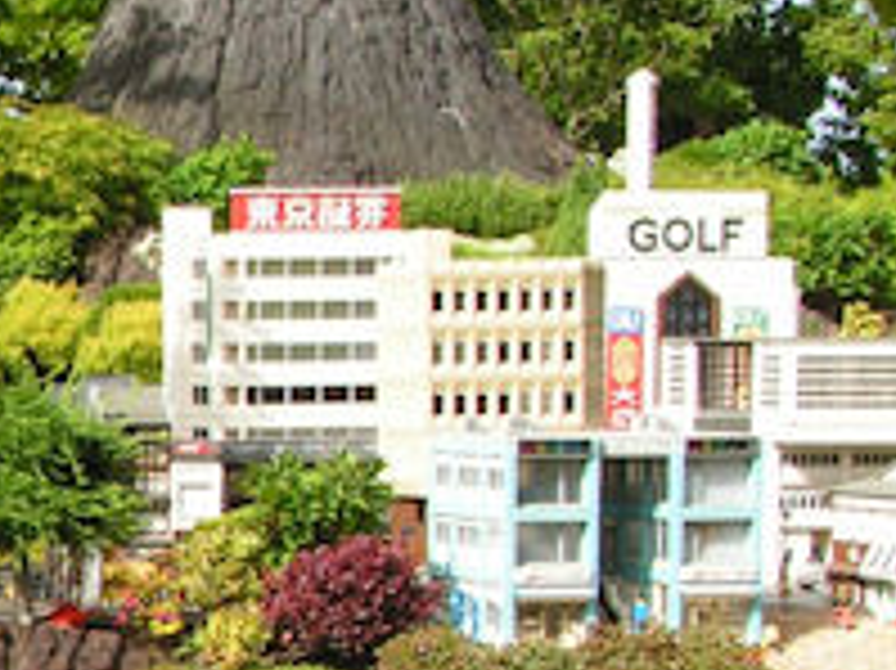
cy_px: 524
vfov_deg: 10.3
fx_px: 3725
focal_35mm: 144
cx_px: -477
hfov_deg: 12.9
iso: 50
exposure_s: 1/125
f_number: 5.6
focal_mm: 7.1
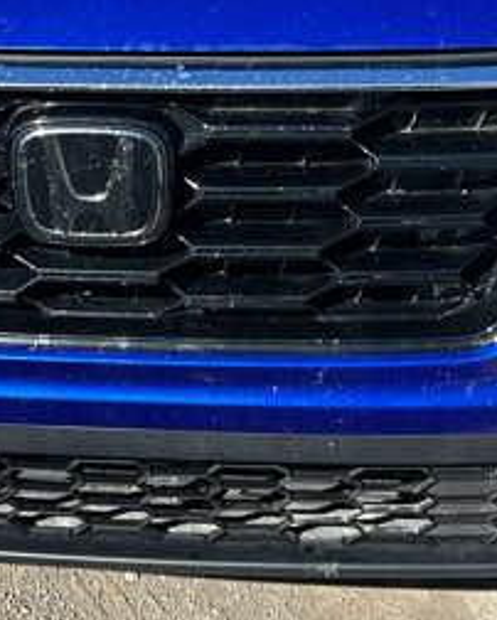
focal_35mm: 85
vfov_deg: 21.6
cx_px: 176
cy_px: -12
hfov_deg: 18.1
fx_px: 1561
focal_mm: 5.7
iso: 50
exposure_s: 1/932
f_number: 1.5
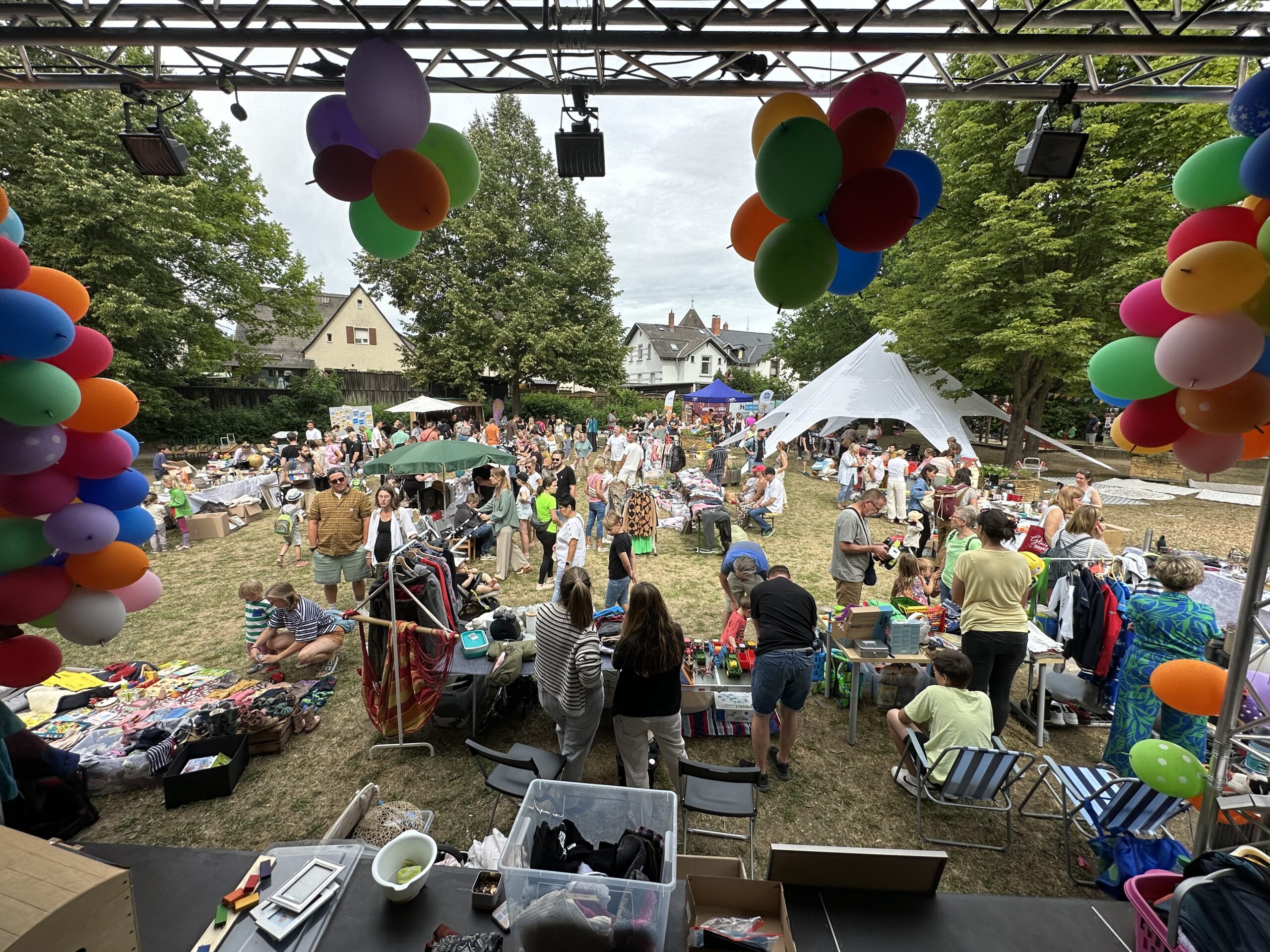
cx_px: 635
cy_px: 476
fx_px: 514
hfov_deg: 102.1
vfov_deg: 85.7
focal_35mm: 14
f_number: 2.2
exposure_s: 1/801
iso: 40
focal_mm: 2.22
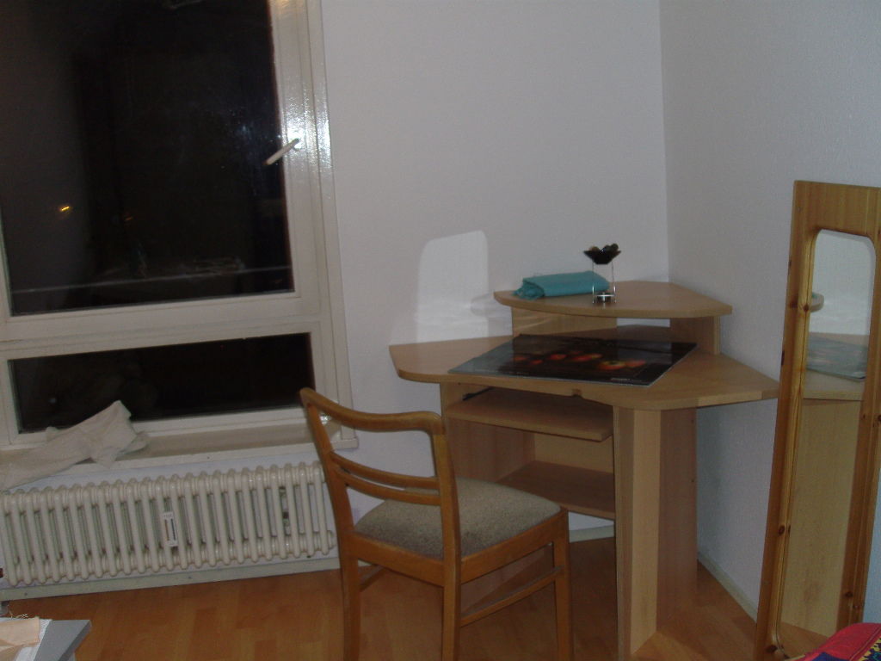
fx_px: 942
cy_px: 330
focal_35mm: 37
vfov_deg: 38.7
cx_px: 440
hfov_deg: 50.1
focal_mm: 6.2
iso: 80
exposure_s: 1/40
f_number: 2.8
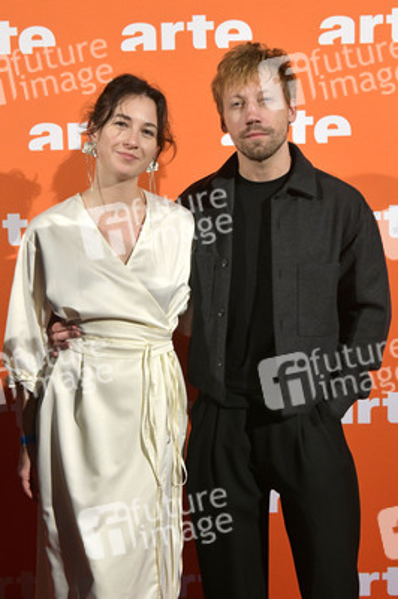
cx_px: 199
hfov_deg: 33.3
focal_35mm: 40
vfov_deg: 48.5
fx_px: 664
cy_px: 300
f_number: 5.6
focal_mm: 40
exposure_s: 1/160
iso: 2000
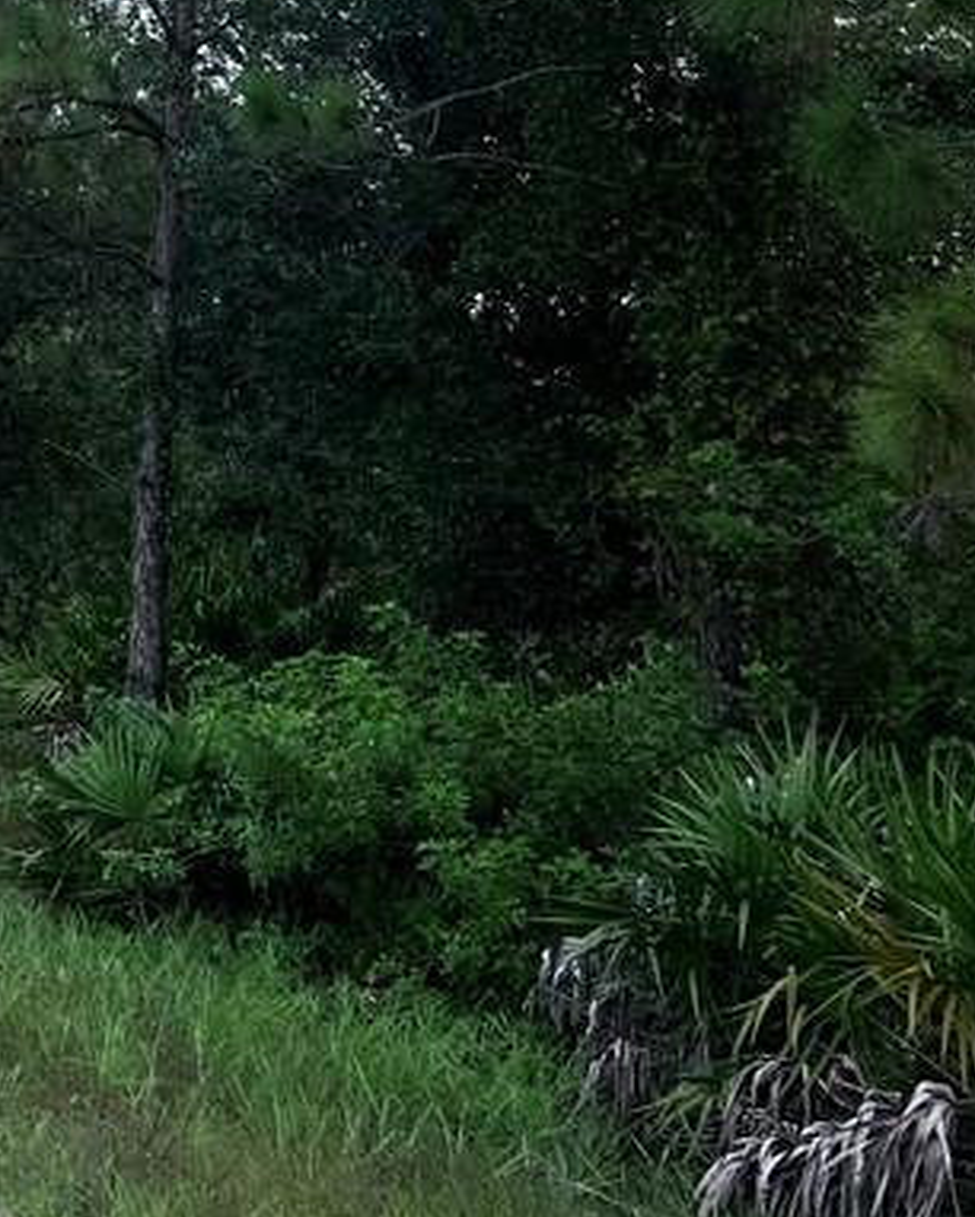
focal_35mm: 68
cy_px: 6
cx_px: -542
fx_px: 2451
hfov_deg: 19.3
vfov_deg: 26.4
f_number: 1.5
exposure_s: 1/121
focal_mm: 5.7
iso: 80
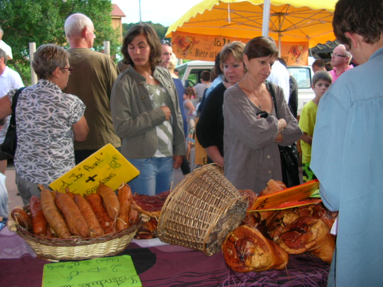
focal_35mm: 35
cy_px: 144
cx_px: 192
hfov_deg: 52.6
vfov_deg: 40.7
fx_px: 387
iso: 50
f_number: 2.8
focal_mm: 5.8
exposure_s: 1/60.1
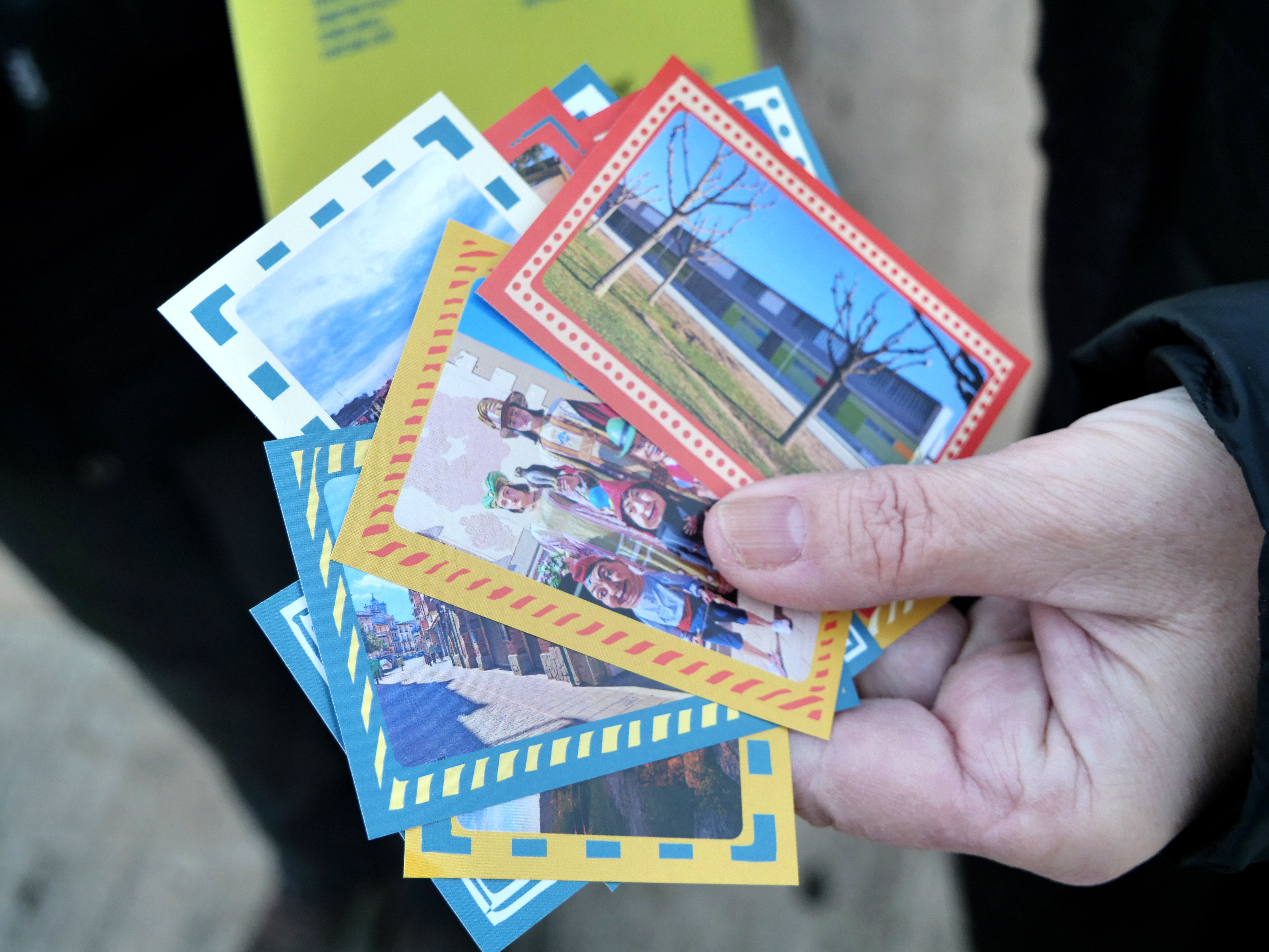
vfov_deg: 29.1
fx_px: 1833
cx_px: 634
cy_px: 476
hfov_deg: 38.2
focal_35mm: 50
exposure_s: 1/100
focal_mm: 25
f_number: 4.5
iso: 200
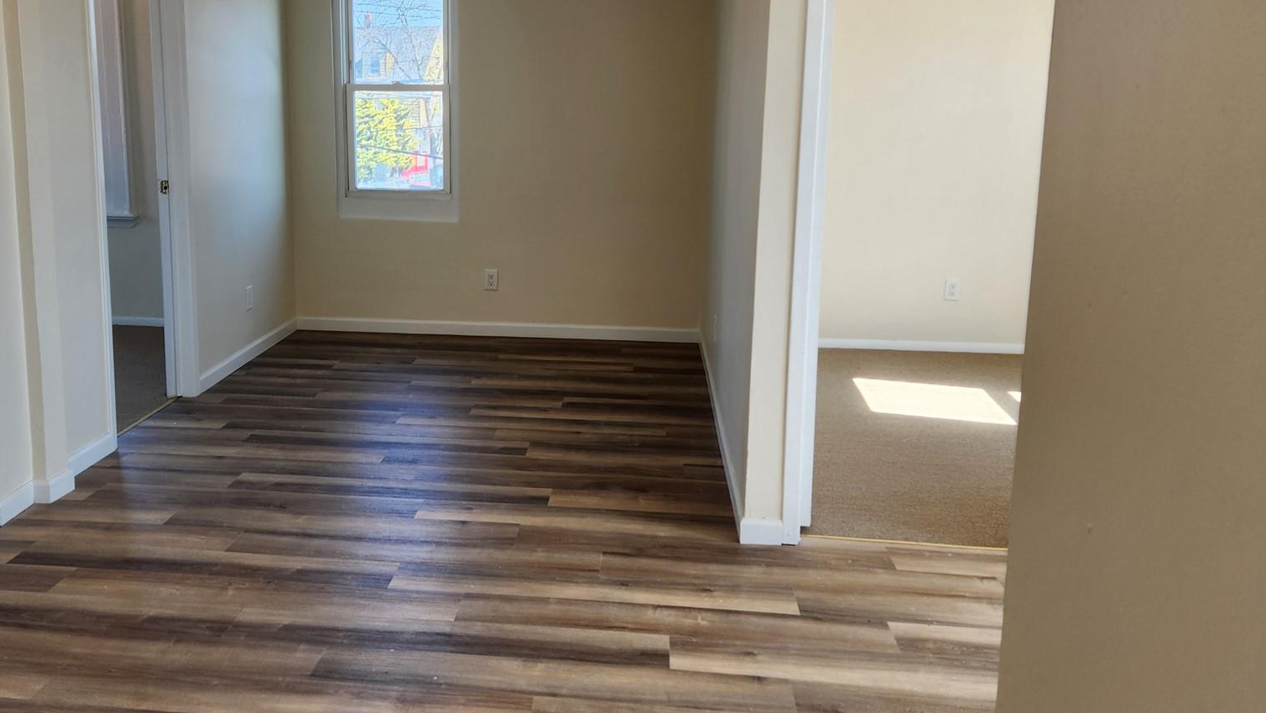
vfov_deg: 34.5
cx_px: 488
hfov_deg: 57.4
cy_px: 280
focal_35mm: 34
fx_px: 1141
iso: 50
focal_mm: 5.4
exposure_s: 1/120
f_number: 1.8
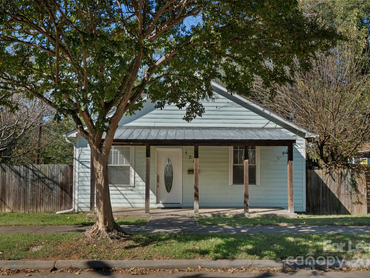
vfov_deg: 37.7
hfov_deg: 49.0
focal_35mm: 38
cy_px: 139
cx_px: 193
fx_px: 406
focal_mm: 35
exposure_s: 1/50
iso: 100
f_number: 11
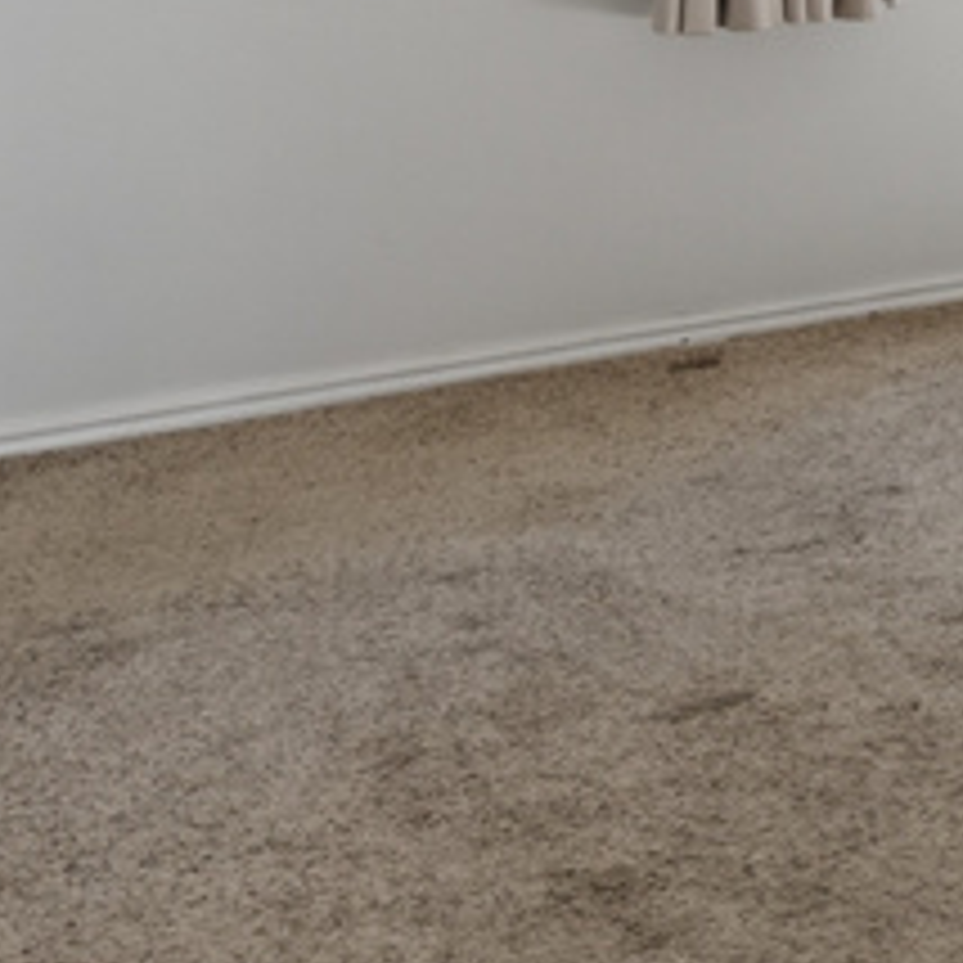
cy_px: -212
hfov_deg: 18.5
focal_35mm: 65
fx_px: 2046
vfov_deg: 24.0
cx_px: 1872
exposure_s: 1/40
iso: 100
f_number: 6.3
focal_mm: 16
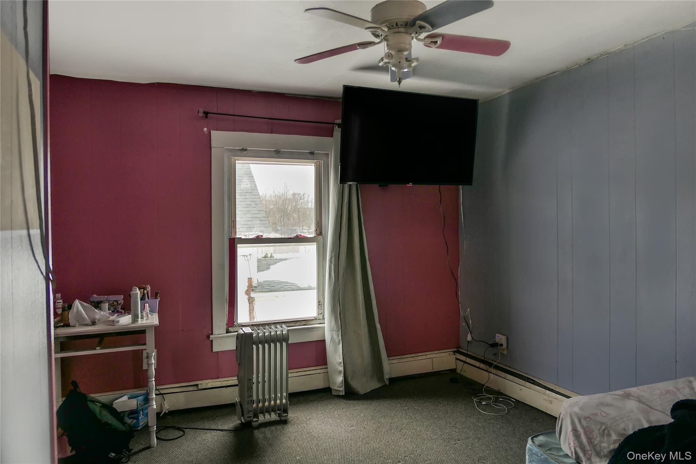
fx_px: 464
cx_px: 348
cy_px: 232
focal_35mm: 24
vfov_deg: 53.1
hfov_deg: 73.7
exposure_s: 1/125
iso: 125
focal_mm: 8.8
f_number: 1.8
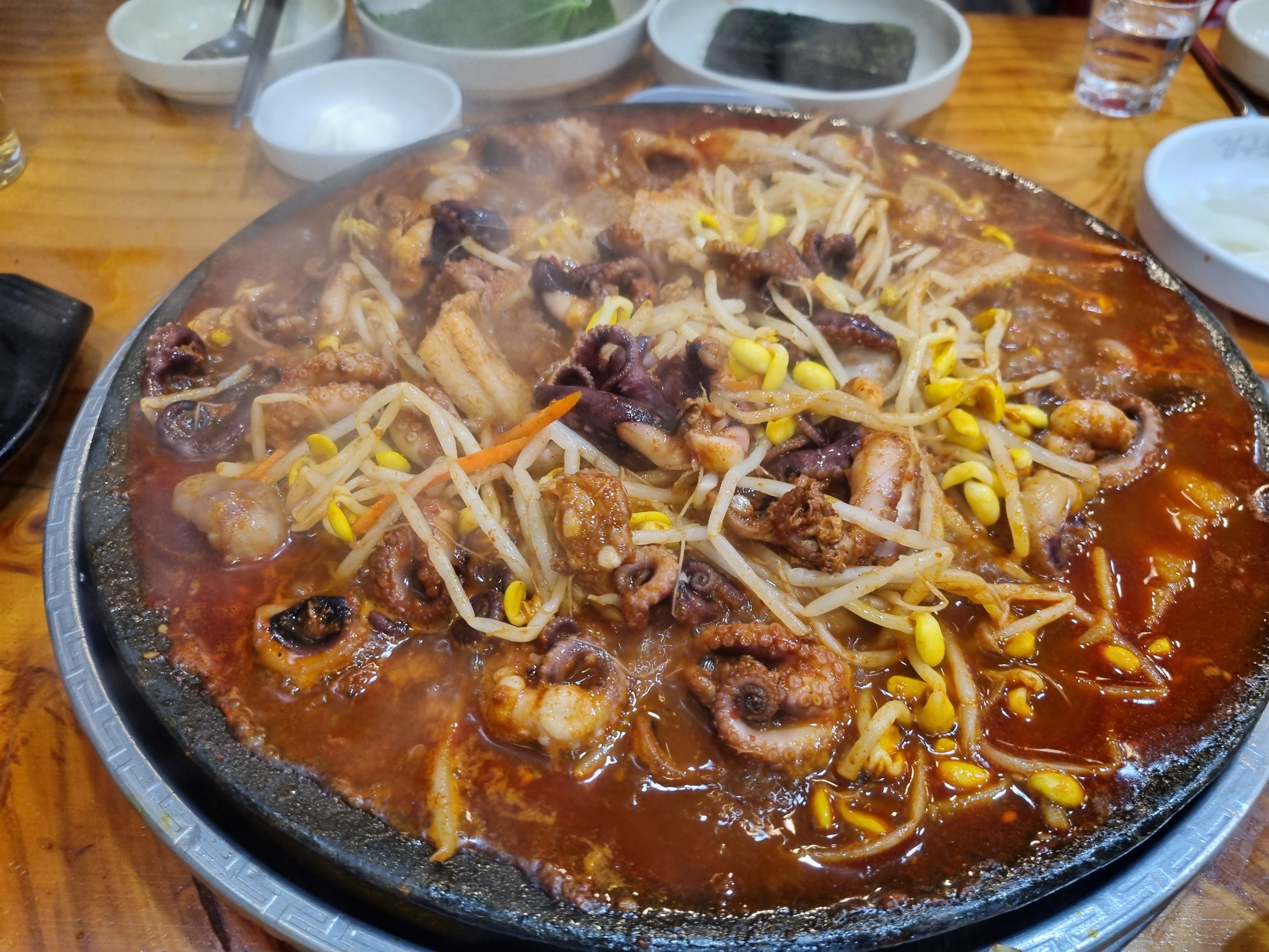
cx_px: 634
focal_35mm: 26
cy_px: 476
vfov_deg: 53.1
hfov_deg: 67.3
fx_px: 953
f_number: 1.8
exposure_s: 1/40
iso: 320
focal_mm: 5.4
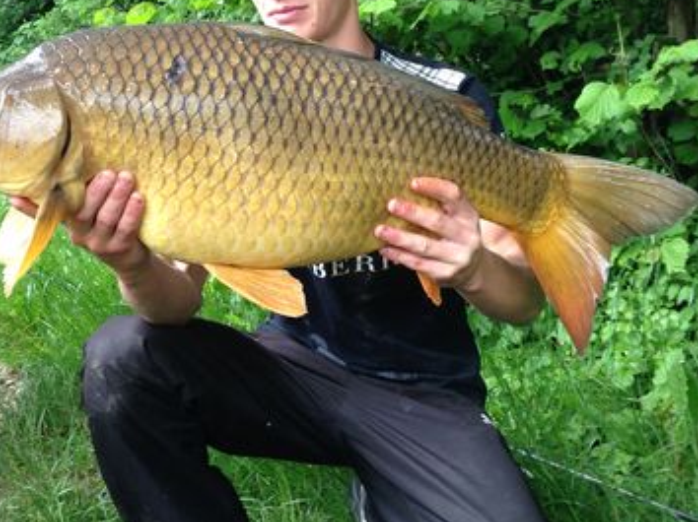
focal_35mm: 56
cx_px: 319
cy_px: 191
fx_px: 1128
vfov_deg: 26.0
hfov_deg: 34.4
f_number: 2.4
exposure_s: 1/120
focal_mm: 4.13
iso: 80
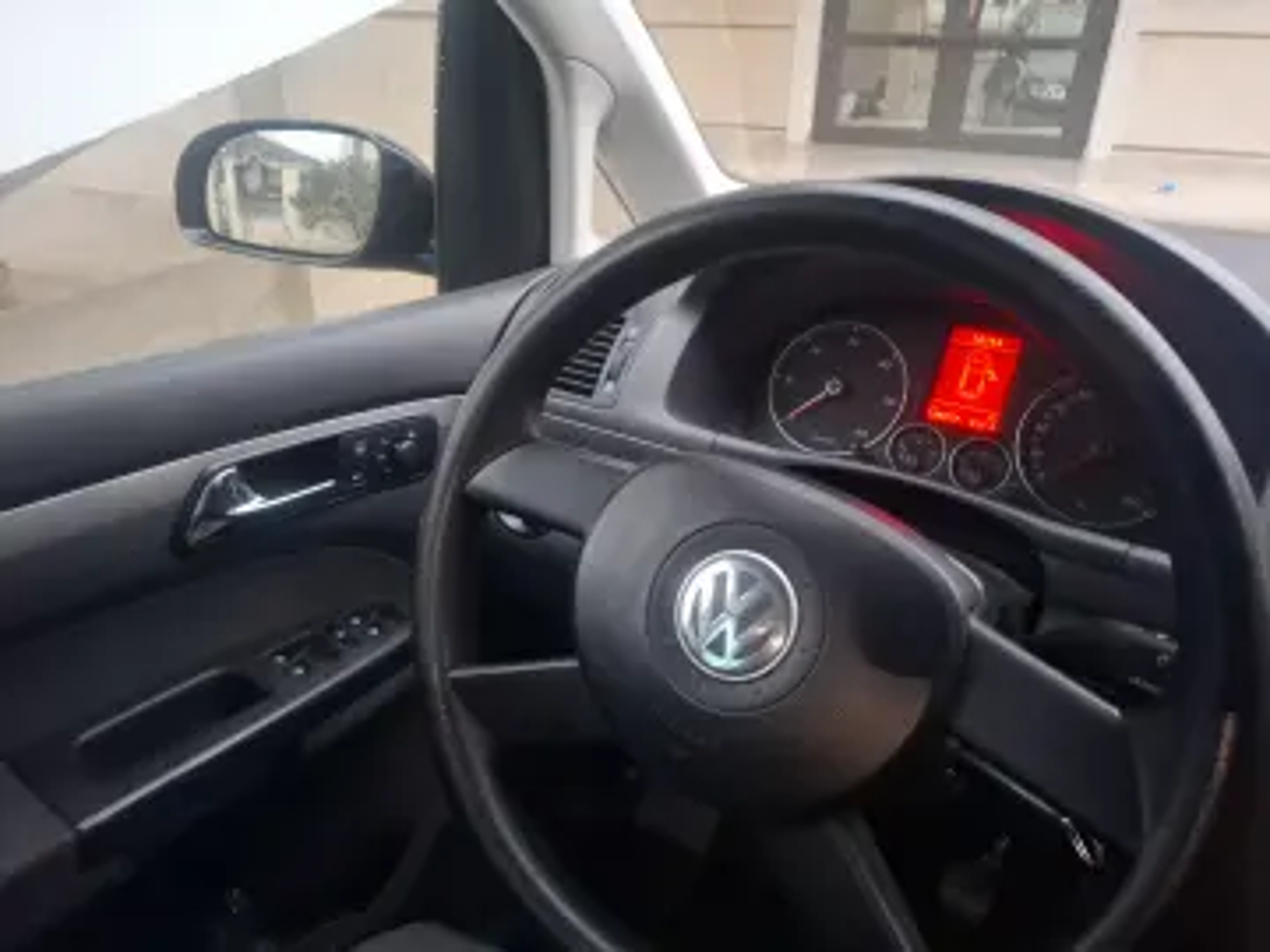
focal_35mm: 23
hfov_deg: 73.9
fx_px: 844
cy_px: 476
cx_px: 635
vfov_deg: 58.9
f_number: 1.8
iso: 1250
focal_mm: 5.54
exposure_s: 1/14
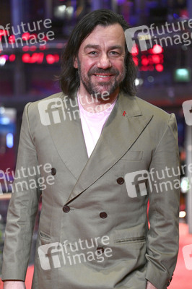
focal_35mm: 135
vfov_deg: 15.2
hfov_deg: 10.1
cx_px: 96
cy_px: 144
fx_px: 1082
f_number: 5.6
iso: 5000
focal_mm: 135
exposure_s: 1/250
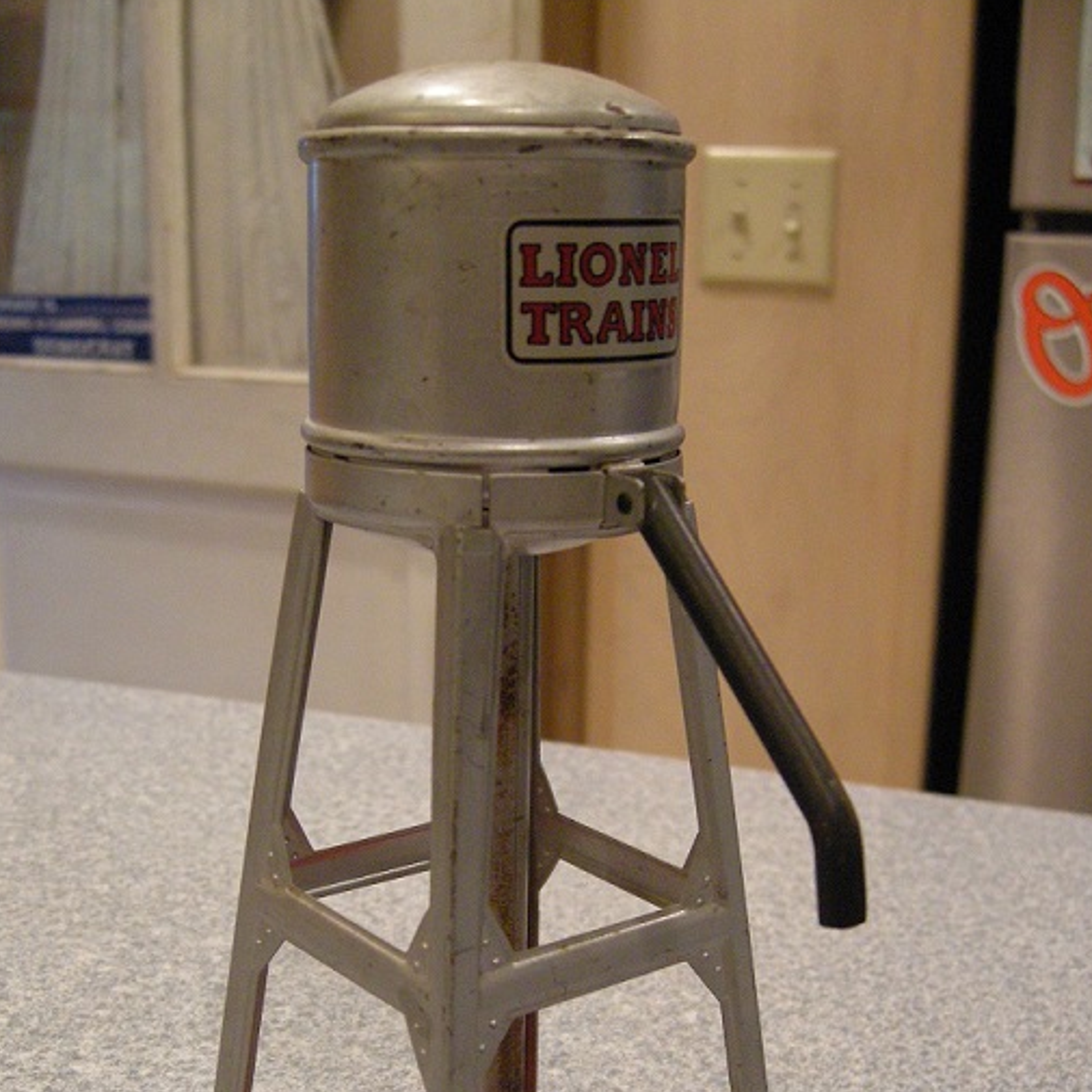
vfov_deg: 36.0
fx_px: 1642
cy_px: 807
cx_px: 518
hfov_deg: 36.8
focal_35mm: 46
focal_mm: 7.5
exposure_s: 1/23.3
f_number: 2.7
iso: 400
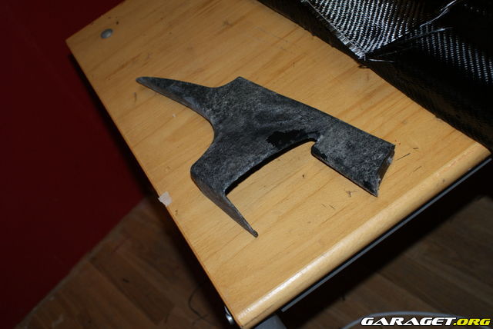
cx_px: 246
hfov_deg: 43.6
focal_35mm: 45
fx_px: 617
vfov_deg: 29.9
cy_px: 164
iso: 400
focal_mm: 30
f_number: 5.6
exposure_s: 1/60
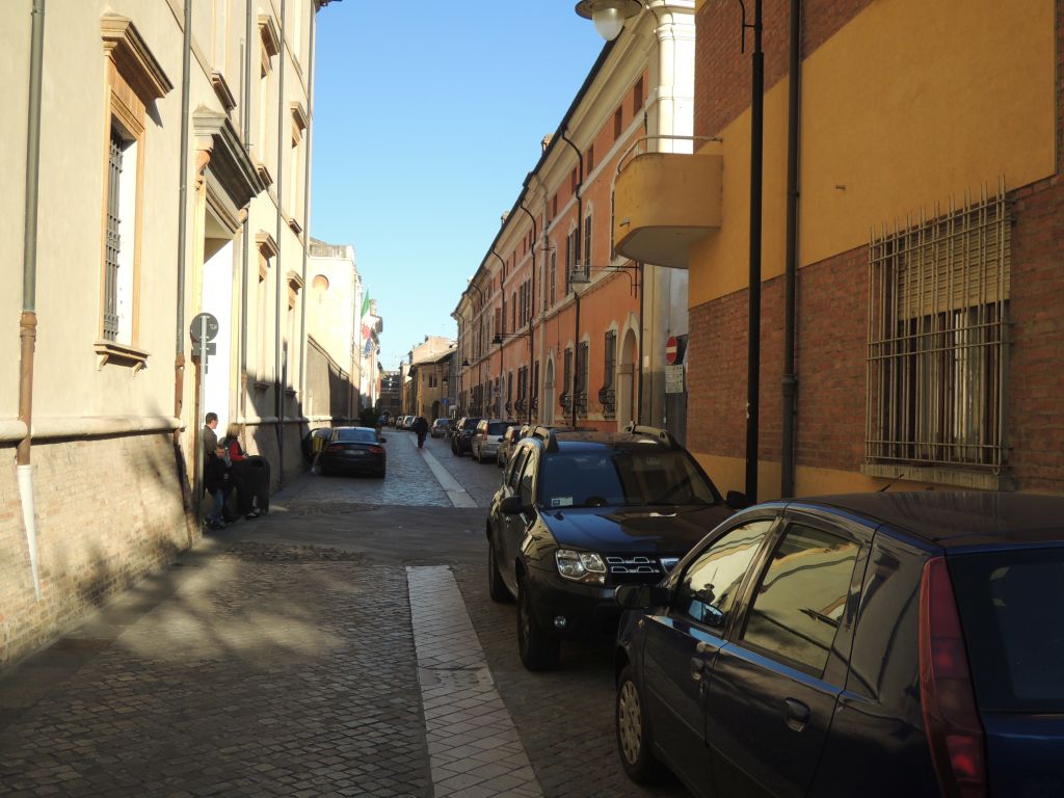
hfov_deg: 52.6
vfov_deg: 40.7
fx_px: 1076
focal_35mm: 35
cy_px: 399
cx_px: 532
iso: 100
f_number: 2.5
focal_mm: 6.3
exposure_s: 1/1000
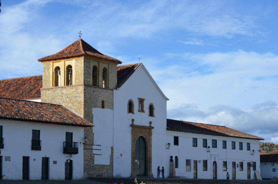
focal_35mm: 82
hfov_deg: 24.7
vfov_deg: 16.5
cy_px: 92
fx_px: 636
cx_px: 139
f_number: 8
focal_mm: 55
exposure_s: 1/250
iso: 100
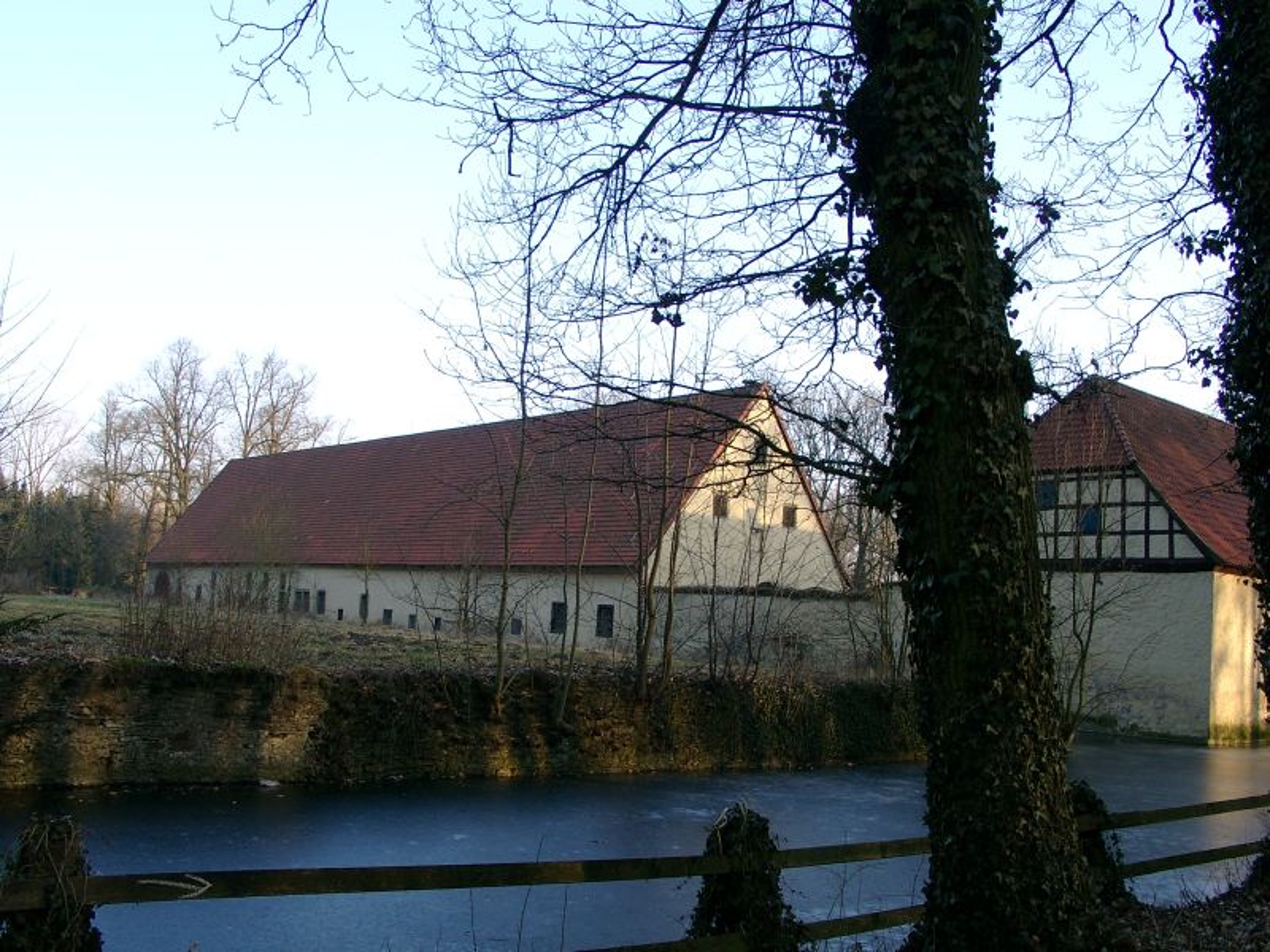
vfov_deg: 41.8
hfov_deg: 54.0
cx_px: 635
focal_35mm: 34
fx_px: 1247
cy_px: 476
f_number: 4
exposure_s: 1/126
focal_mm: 7.13
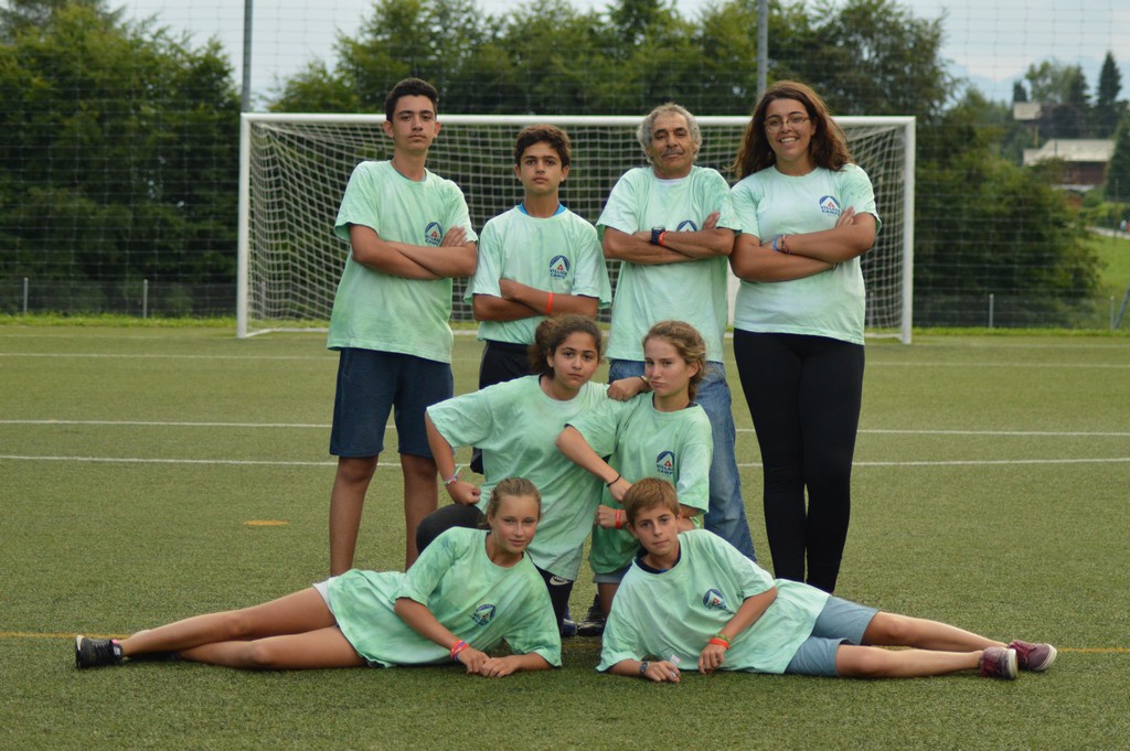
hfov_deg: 19.5
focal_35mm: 105
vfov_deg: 13.0
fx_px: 3293
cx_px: 565
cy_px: 376
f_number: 4
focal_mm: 70
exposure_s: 1/1000
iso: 1000
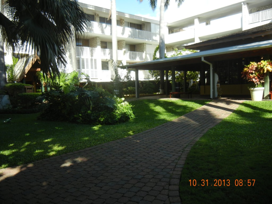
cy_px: 102
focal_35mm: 30
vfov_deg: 46.8
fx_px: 236
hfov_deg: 60.0
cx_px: 136
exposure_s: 1/567
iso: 160
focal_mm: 5.4
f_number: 3.5
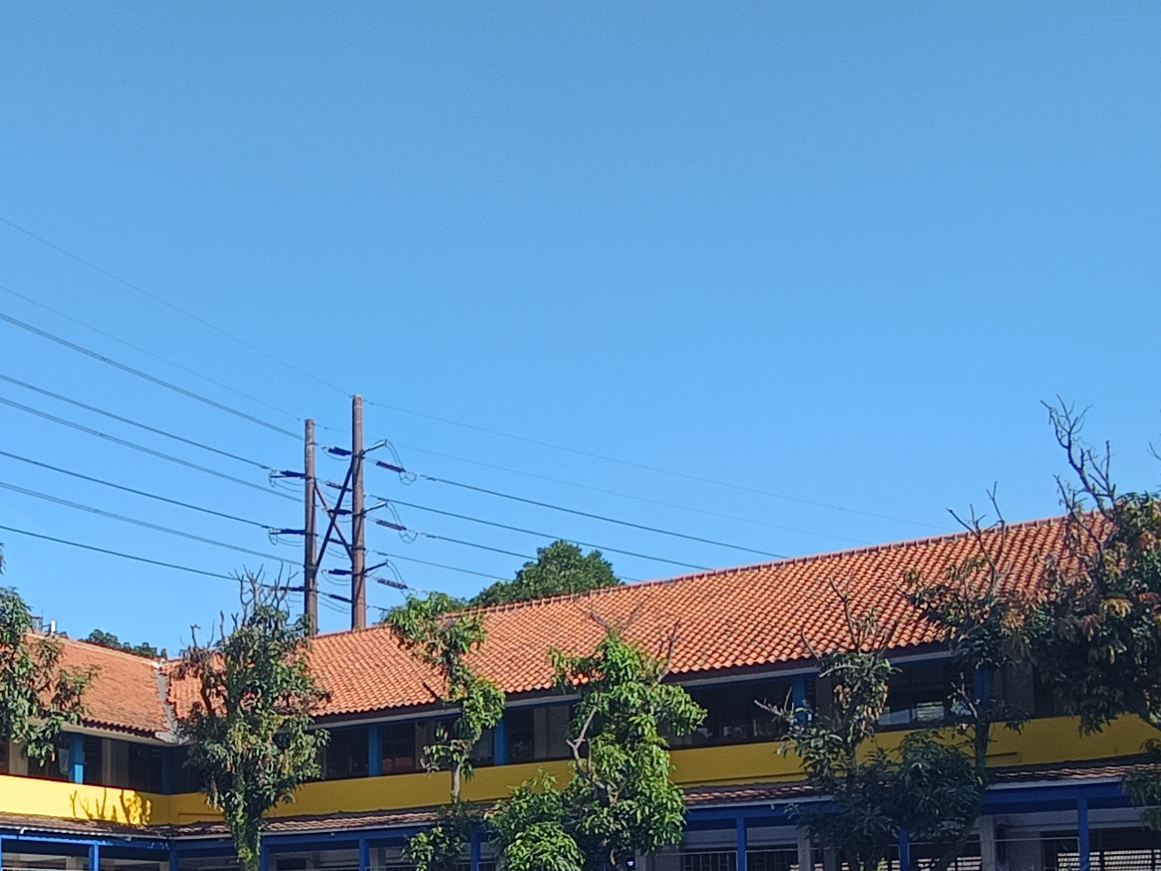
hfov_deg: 46.1
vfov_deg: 33.4
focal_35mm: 40
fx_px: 1341
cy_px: 835
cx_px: 384
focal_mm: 1.65
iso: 52
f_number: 2.2
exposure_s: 1/616
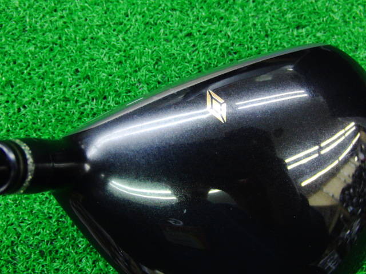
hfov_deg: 50.1
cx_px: 183
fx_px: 391
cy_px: 137
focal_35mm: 37
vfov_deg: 38.7
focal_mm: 6.42
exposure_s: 1/25
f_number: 3.6
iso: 400
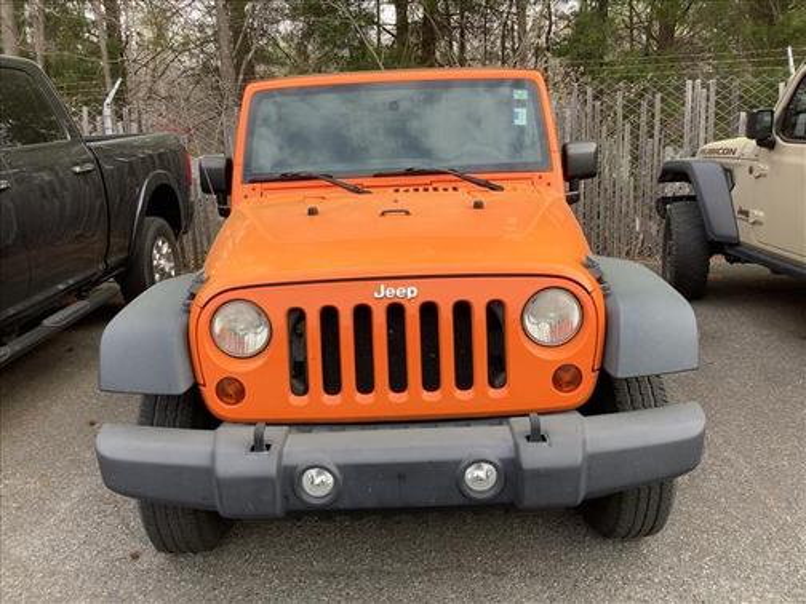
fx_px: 722
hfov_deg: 58.4
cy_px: 302
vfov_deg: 45.4
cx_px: 403
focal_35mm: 31
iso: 25
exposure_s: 1/165
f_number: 2.4
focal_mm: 3.3
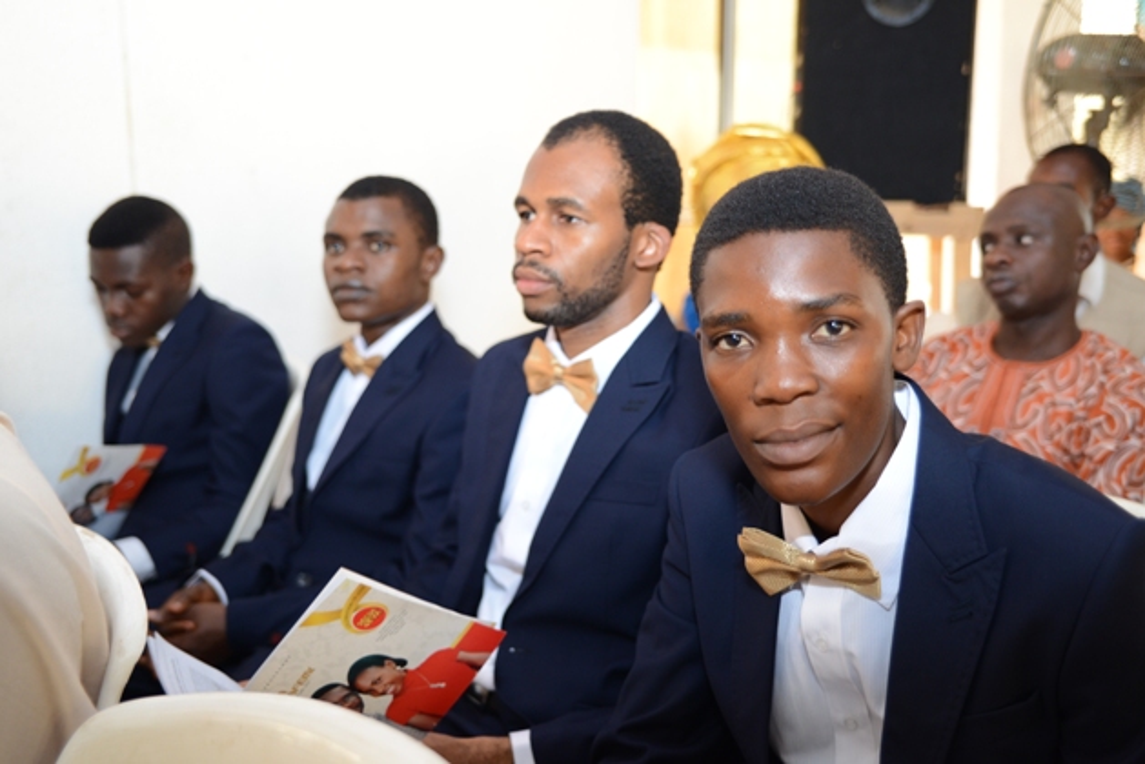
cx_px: 572
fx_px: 1209
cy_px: 382
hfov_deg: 50.7
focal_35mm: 38
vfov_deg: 35.1
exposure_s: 1/100
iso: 1000
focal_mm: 38
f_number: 2.8
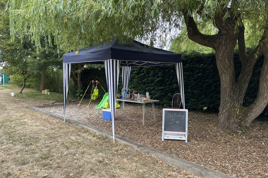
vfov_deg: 46.3
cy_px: 99
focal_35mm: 28
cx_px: 131
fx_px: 208
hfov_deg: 65.5
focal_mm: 5.1
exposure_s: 1/243
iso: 40
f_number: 1.6
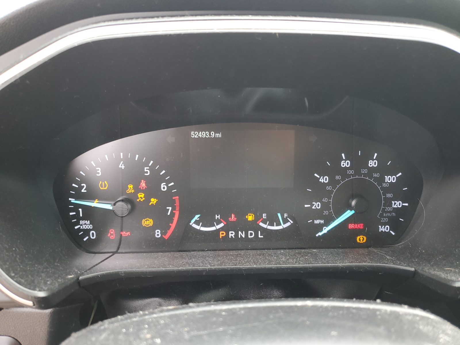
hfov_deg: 67.3
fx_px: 346
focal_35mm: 26
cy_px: 172
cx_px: 230
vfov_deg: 53.1
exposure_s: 1/60.2
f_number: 1.5
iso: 59
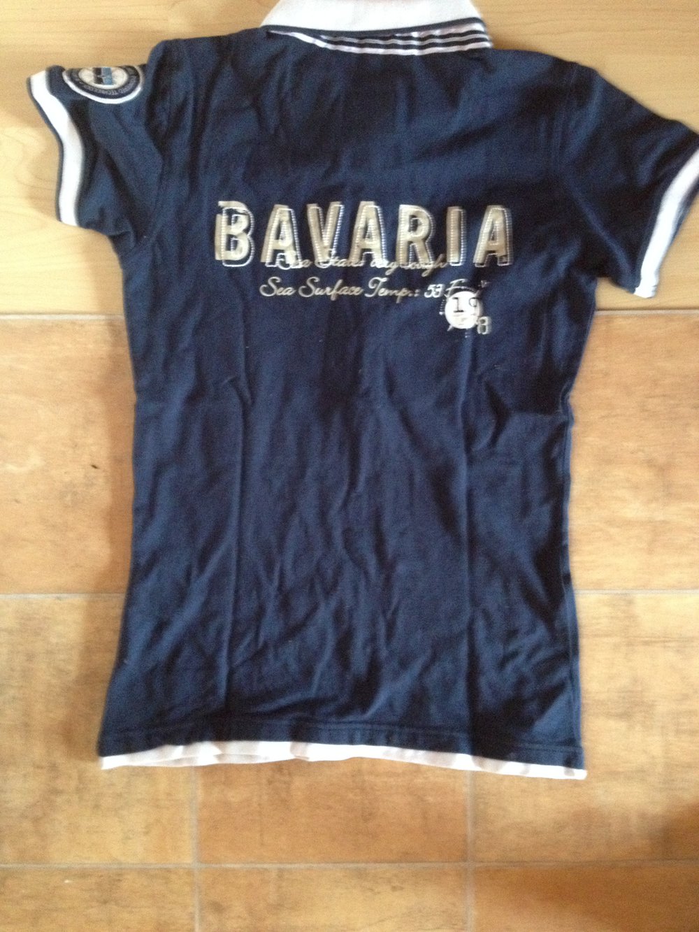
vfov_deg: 52.6
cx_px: 350
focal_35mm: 35
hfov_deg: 40.7
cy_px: 466
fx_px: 942
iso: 500
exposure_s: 1/15
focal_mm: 4.28
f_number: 2.4
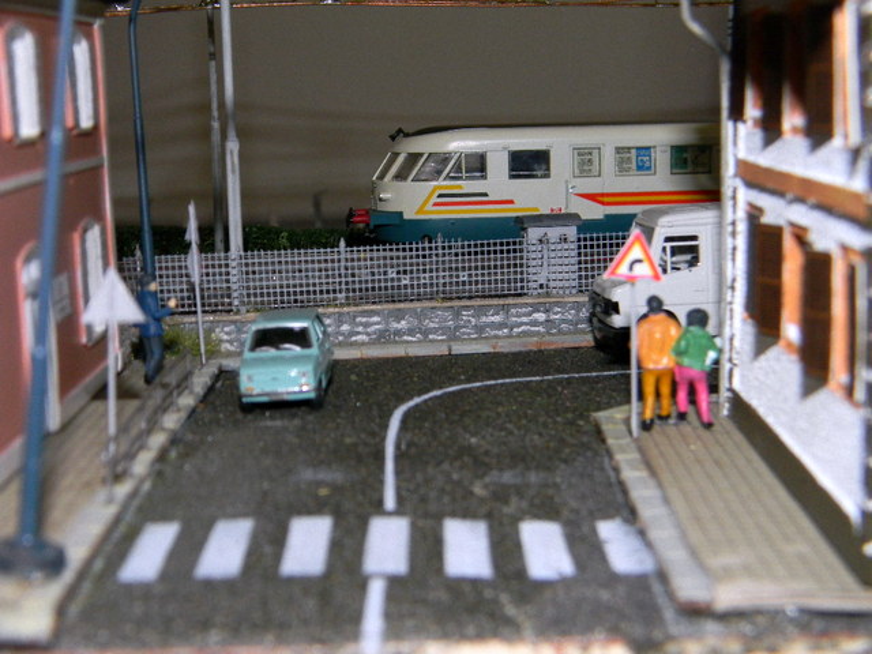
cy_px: 327
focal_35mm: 56
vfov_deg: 26.1
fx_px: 1411
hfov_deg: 34.3
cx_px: 436
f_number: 8.2
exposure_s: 1/30
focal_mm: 10.1
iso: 200
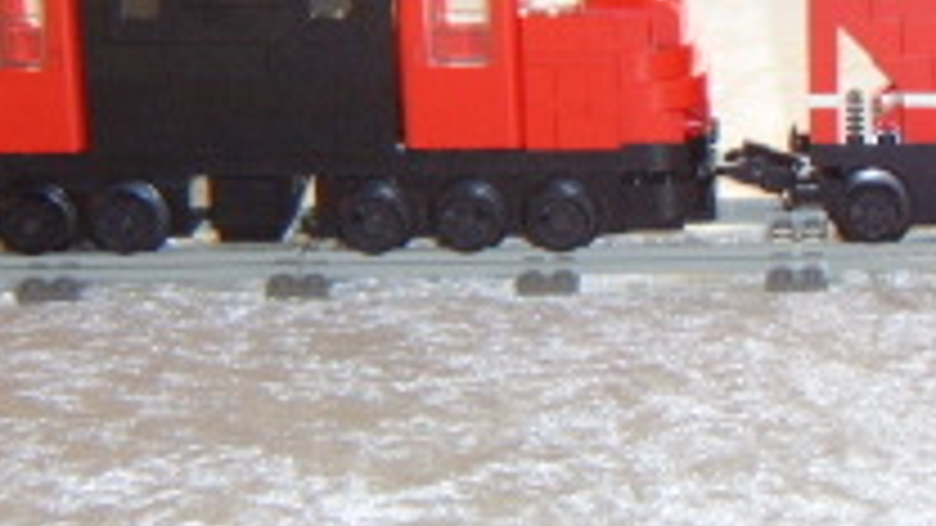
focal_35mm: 104
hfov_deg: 19.6
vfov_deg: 11.6
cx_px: 1048
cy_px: 144
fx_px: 2581
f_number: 2.7
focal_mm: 8.13
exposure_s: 1/30
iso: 141
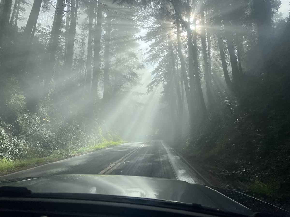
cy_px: 108
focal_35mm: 26
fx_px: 218
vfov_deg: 53.1
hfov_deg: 67.3
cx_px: 145
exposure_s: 1/1449
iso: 50
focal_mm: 5.7
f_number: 1.5
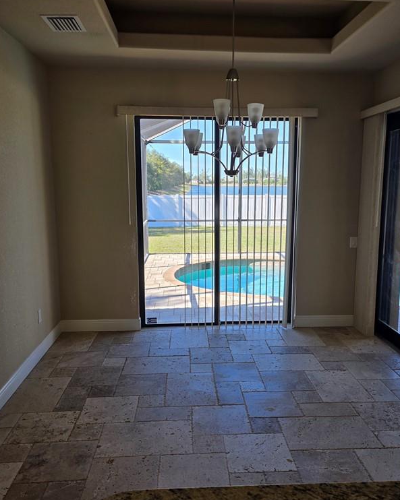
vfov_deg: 57.2
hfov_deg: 47.1
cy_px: 254
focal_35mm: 31
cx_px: 211
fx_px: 459
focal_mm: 6.3
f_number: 1.7
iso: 12
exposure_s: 1/132
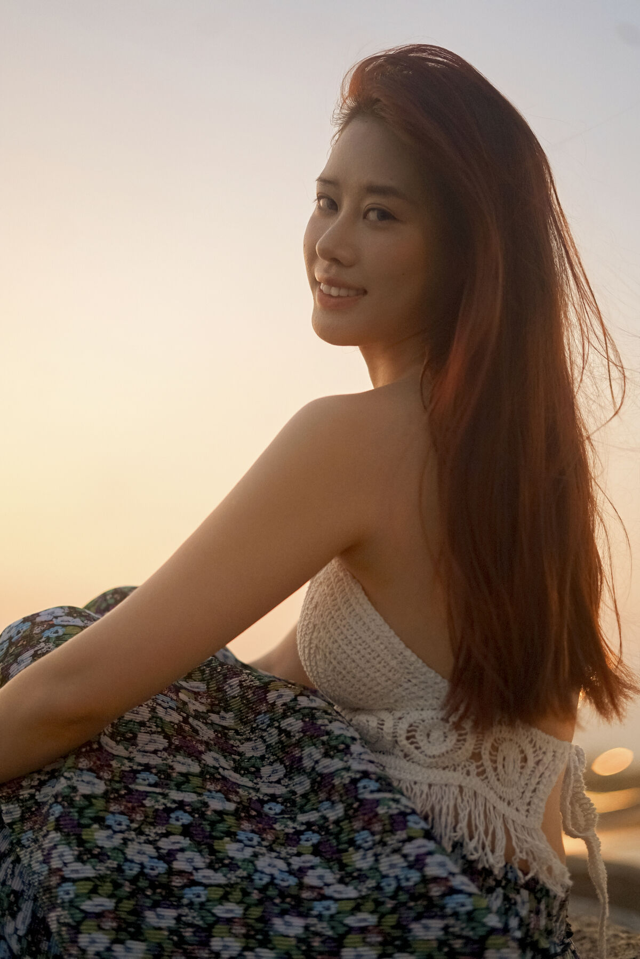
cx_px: 320
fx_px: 1333
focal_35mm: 50
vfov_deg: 39.6
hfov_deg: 27.0
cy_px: 480
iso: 2000
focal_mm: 50
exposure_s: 1/100
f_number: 2.2
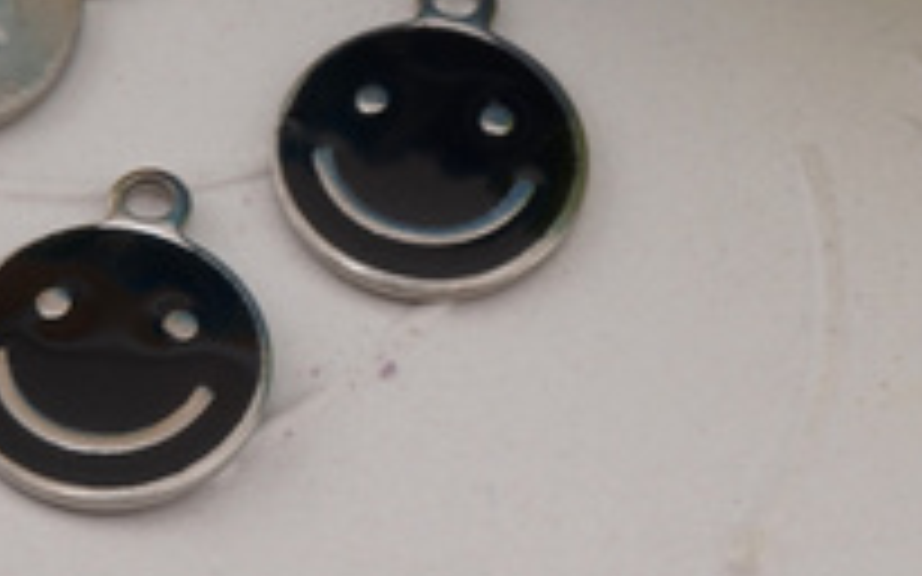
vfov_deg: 9.9
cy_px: 58
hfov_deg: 15.9
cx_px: 265
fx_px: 3294
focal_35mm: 131
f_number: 7.1
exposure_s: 1/80
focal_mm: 39
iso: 100
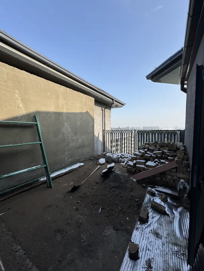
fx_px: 110
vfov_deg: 102.1
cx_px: 102
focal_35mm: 14
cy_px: 136
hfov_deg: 85.7
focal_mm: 2.22
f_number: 2.2
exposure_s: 1/1094
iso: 40
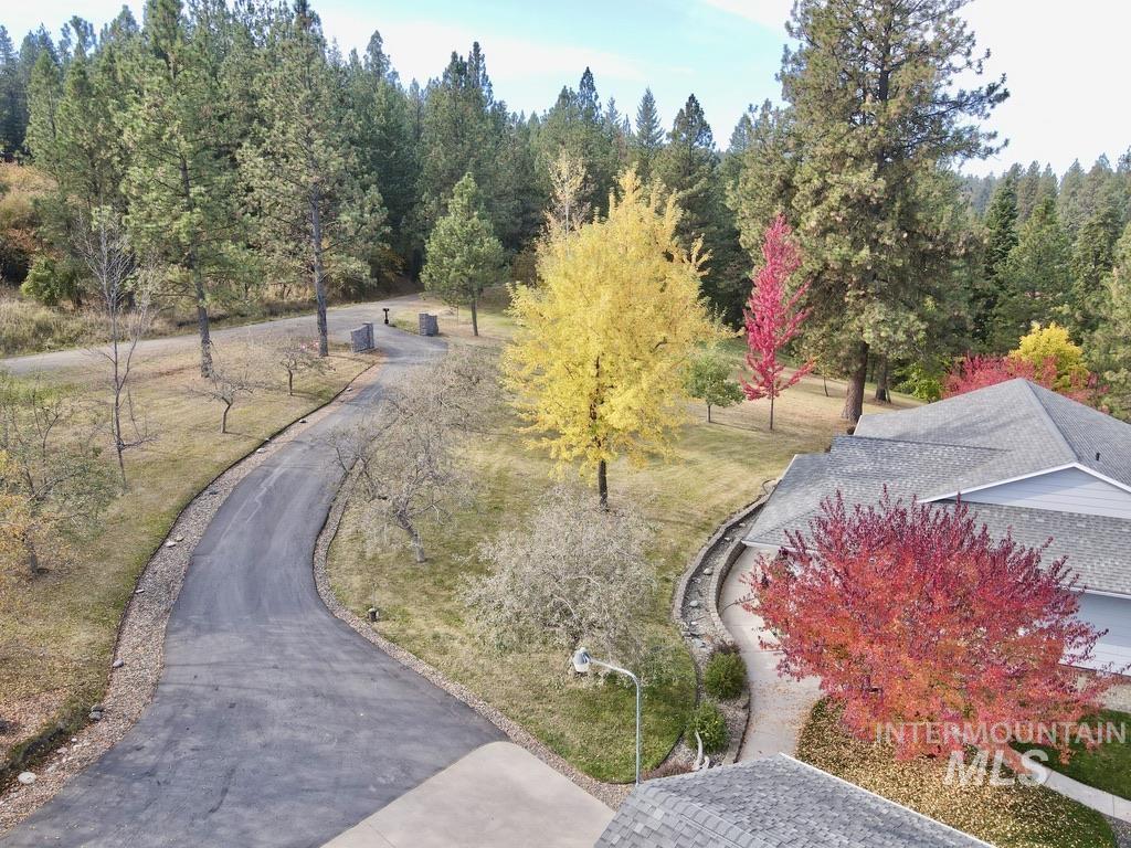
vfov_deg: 56.8
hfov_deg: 71.6
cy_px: 424
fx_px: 784
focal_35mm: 24
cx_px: 566
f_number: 2.8
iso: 100
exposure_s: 1/180
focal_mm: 4.5
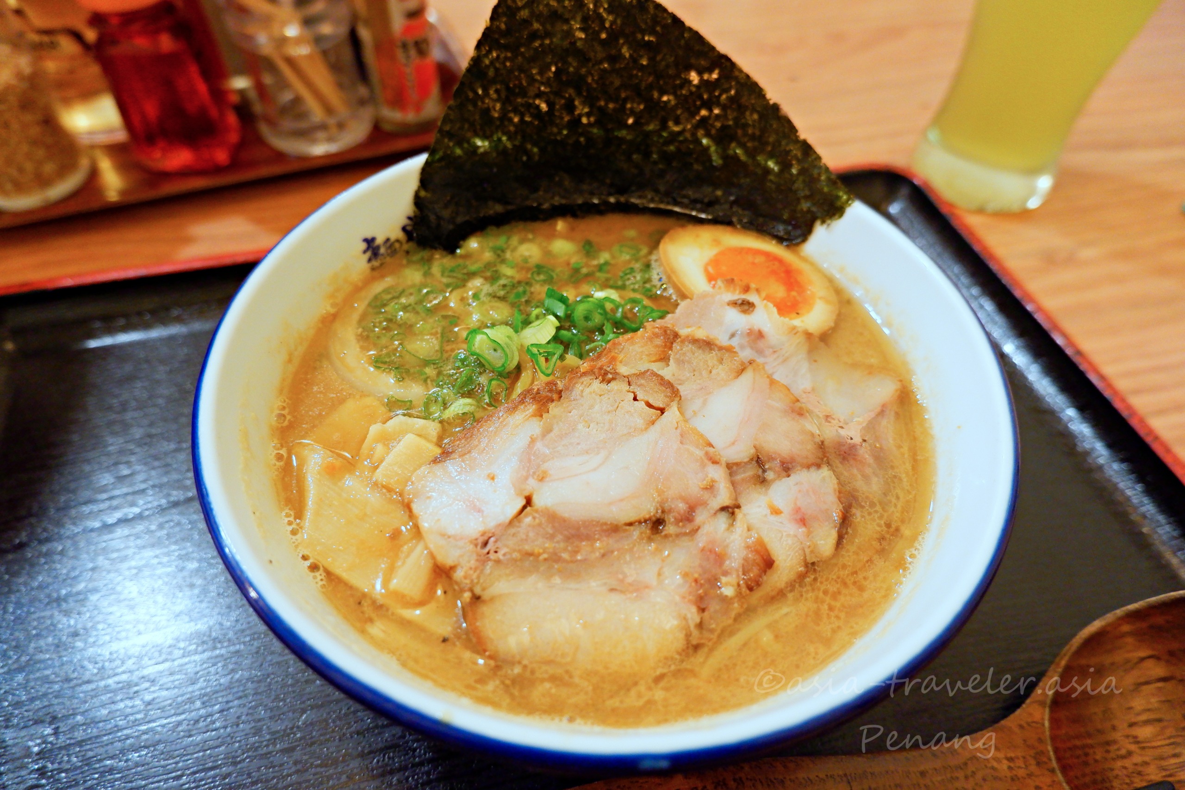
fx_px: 757
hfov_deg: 76.1
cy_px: 395
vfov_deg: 55.1
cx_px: 592
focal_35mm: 23
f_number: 3.5
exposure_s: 1/34
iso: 2500
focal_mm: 15
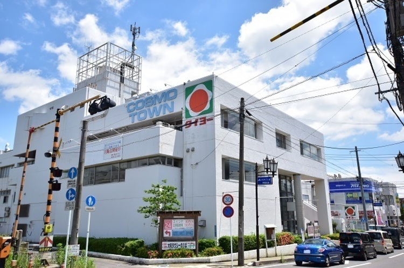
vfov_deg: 43.6
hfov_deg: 62.0
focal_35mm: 30
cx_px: 202
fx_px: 336
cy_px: 134
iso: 160
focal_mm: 20
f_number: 4.5
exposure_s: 1/1250
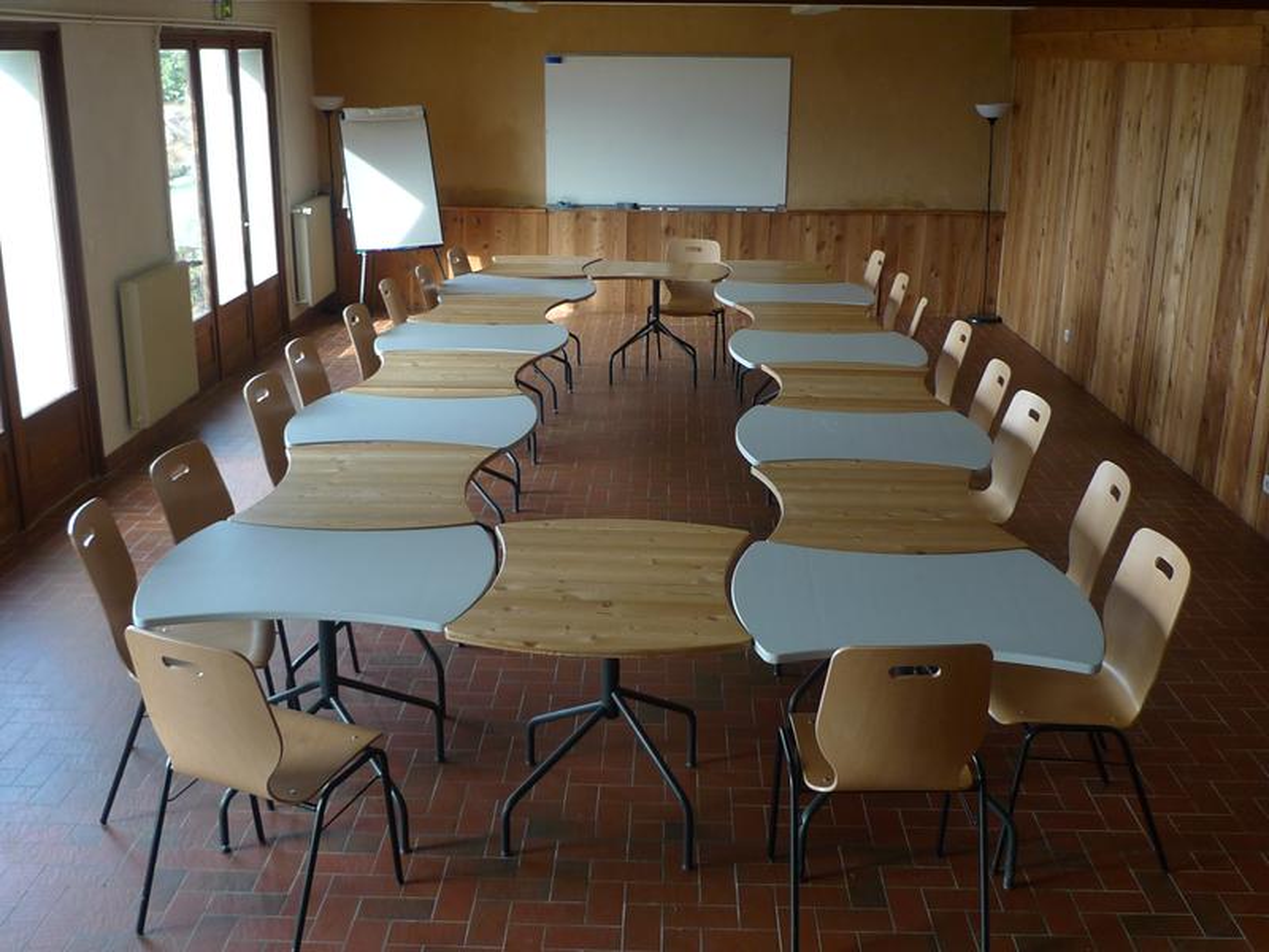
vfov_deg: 39.7
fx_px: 1320
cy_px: 476
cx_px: 634
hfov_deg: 51.4
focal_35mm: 36
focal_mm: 5.1
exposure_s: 1/40
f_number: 2
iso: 80
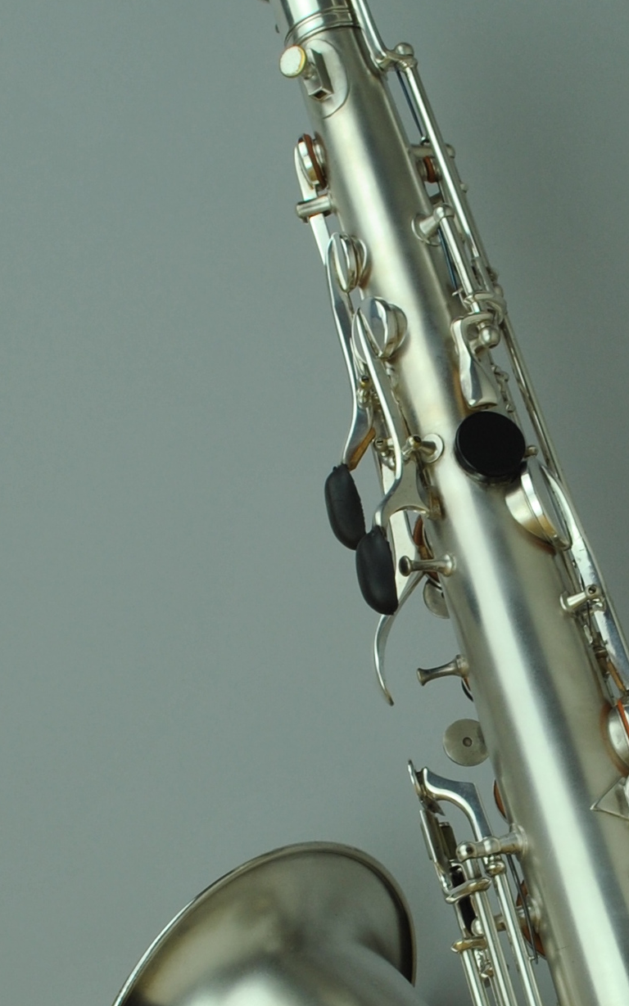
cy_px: 824
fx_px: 2551
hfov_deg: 13.9
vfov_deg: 22.0
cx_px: 557
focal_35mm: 93
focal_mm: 20
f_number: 8
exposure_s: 1/60
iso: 110
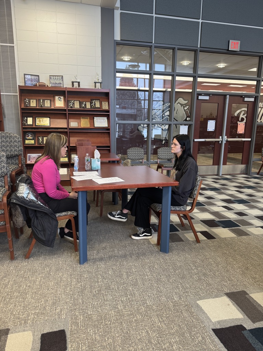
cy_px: 176
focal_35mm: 24
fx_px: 243
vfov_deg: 71.6
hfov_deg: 56.8
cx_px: 132
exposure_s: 1/60
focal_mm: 6.76
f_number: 1.78
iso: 125
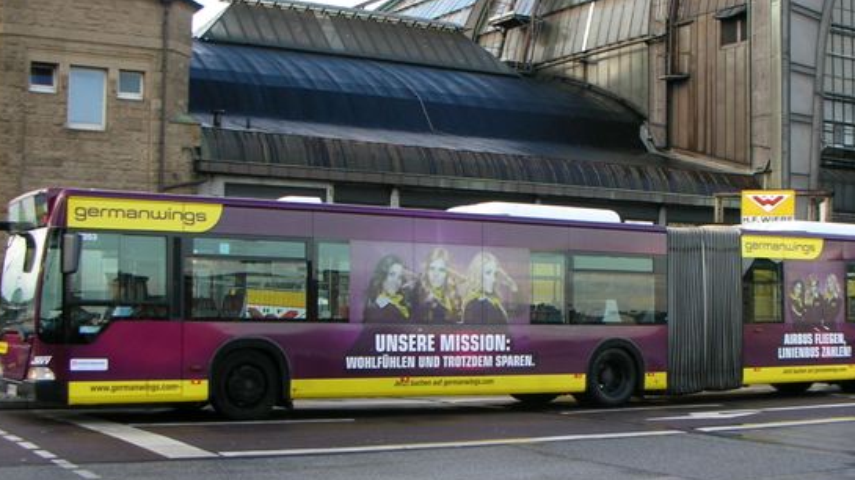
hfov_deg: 37.0
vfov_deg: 21.4
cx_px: 530
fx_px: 1269
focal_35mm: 56
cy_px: 292
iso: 50
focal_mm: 5.8
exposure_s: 1/70.7
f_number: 3
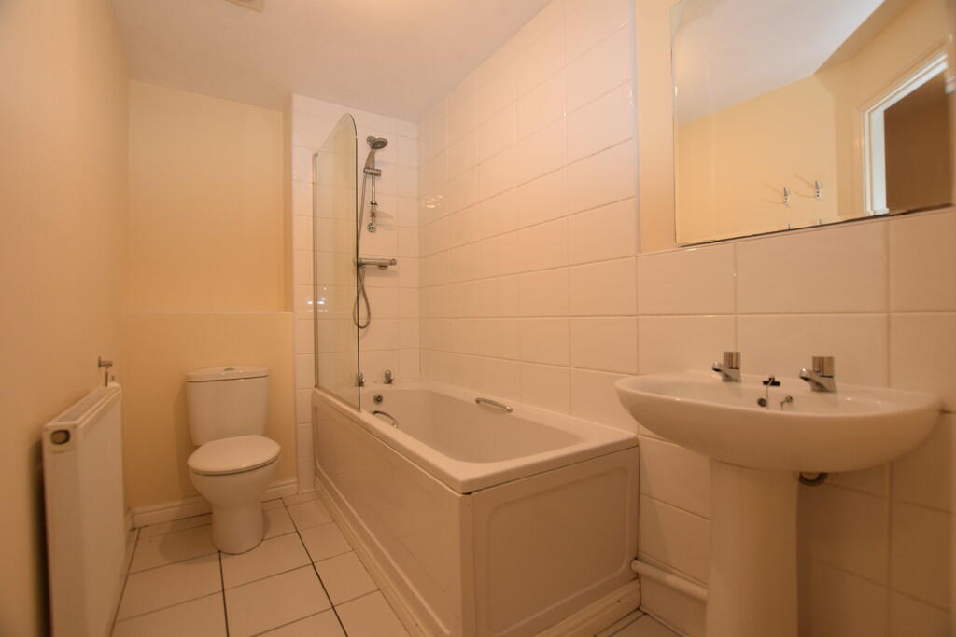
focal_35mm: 15
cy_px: 318
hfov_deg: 100.4
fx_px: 398
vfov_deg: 77.3
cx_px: 478
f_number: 5.6
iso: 500
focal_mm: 10
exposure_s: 1/125
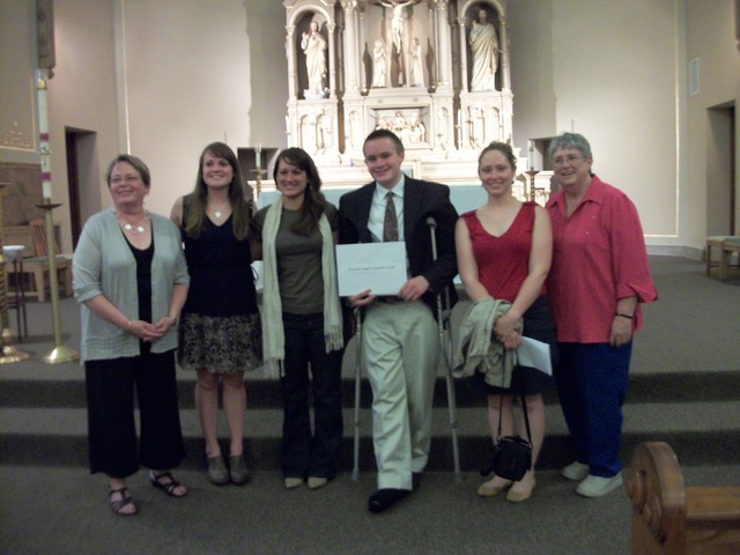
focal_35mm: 32
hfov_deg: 56.8
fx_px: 684
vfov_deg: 44.2
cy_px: 278
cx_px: 370
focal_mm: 5.7
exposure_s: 1/8
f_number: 2.9
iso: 250
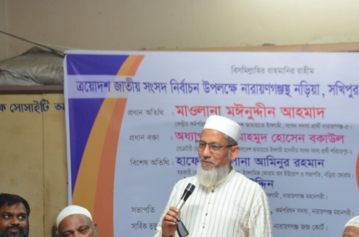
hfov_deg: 17.8
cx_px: 246
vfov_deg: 11.9
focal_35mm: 115
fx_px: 1143
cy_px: 148
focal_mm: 45
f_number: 4.5
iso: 1000
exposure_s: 1/30
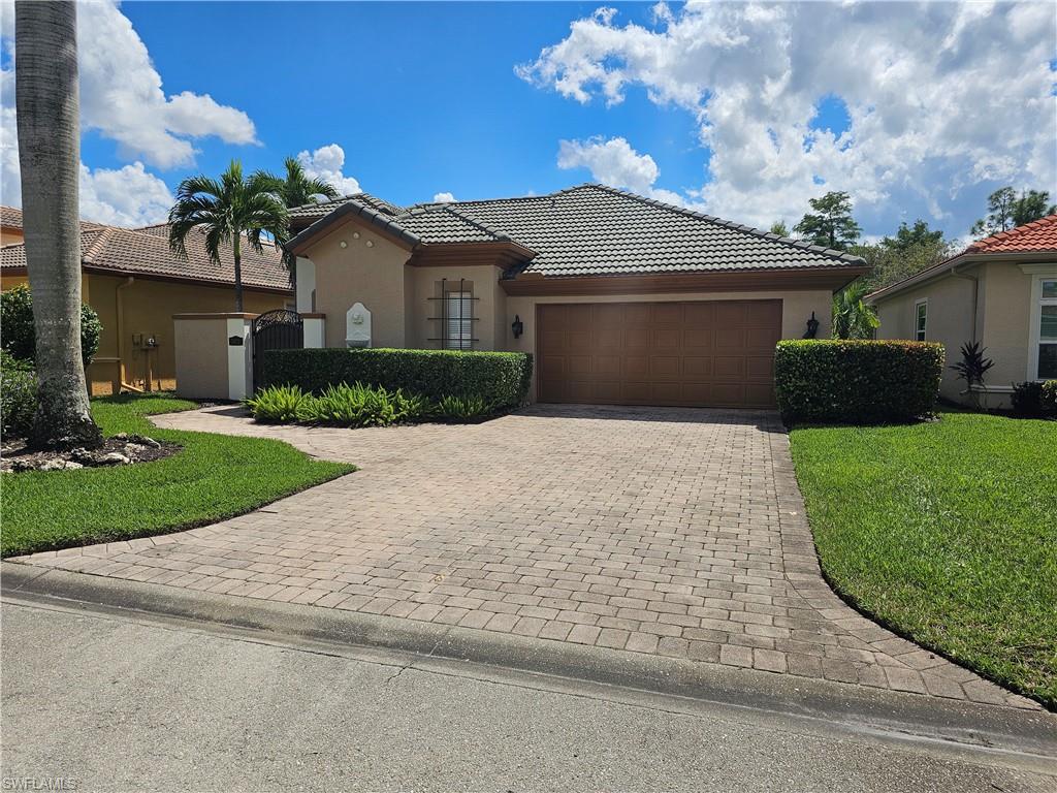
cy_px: 396
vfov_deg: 58.9
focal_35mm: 23
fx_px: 702
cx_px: 528
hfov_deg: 73.9
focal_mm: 6.3
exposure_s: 1/1418
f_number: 1.7
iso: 10
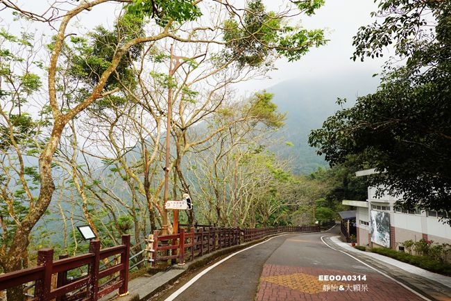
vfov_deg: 53.1
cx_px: 226
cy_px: 150
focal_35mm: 24
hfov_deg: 73.8
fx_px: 301
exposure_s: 1/200
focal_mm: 9
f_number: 3.2
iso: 125
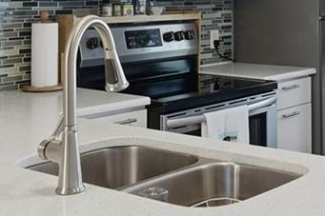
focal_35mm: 75
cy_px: -12
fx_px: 677
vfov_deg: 17.6
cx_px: 351
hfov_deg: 25.2
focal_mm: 16
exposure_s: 1/25
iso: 100
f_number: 8
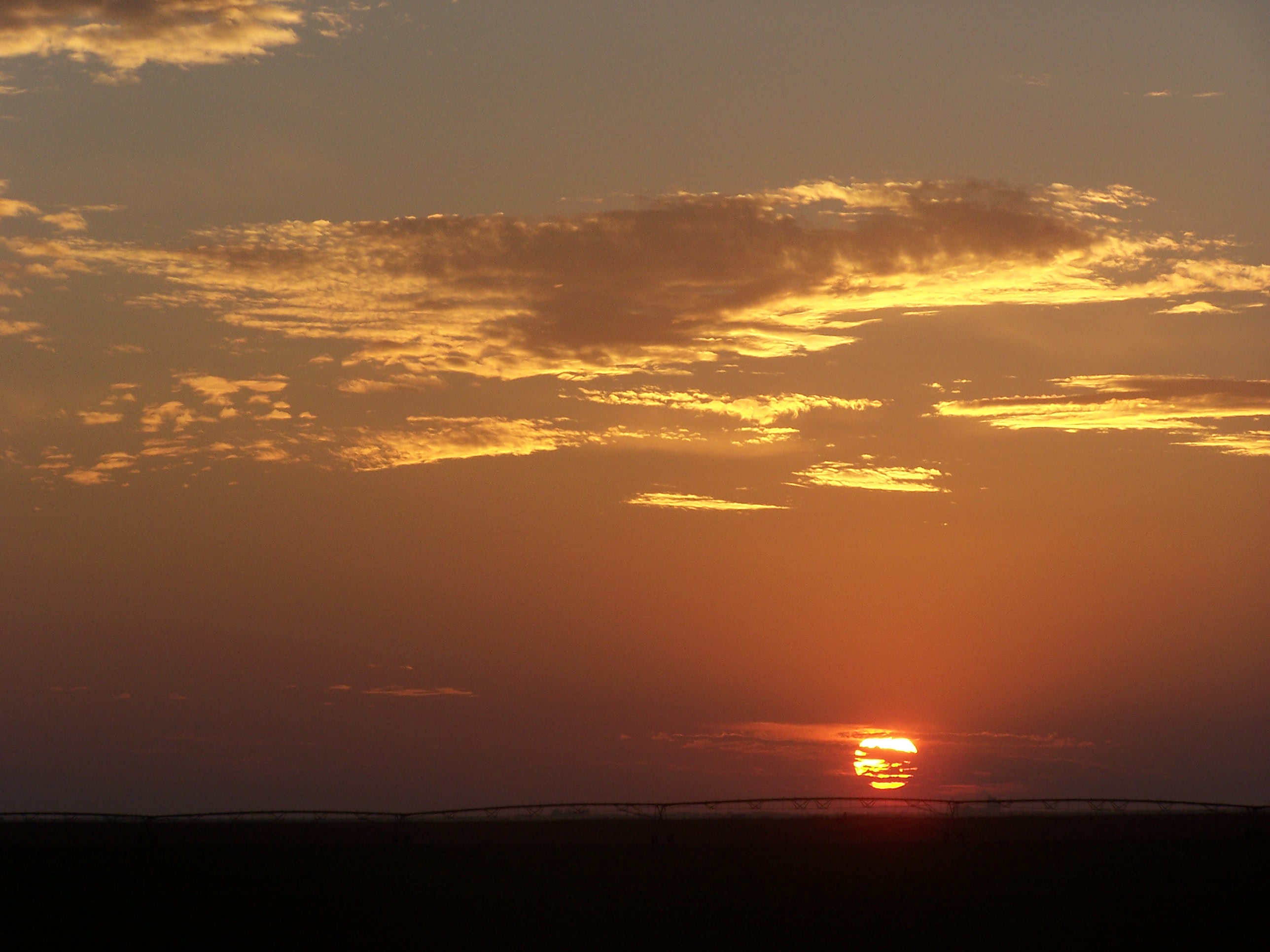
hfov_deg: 11.7
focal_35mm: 169
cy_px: 476
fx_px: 6200
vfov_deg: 8.8
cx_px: 635
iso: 80
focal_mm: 28
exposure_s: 1/500
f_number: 4.5
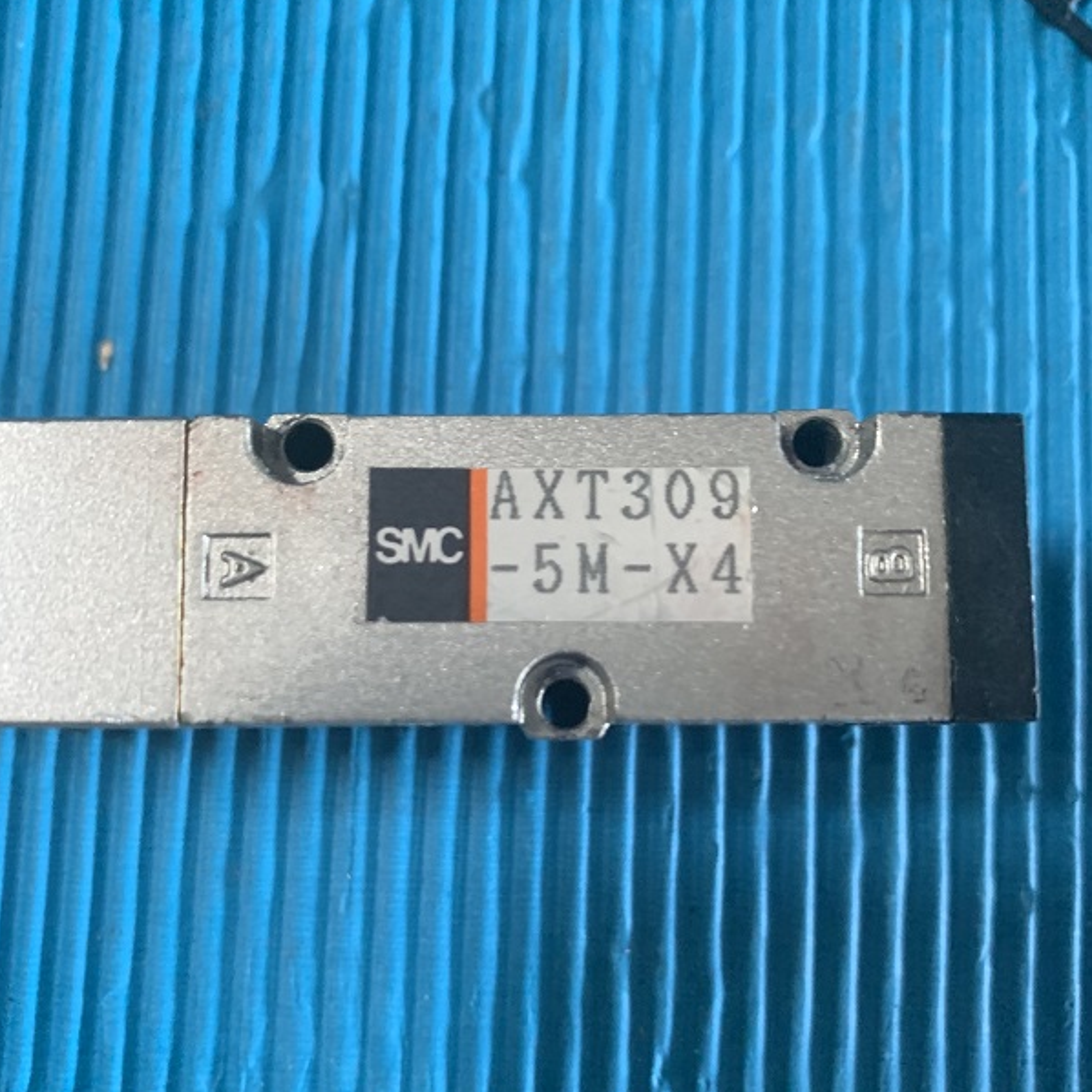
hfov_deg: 52.5
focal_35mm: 31
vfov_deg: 52.5
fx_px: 1106
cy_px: 594
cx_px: 543
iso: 320
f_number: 1.8
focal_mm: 4.25
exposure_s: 1/60
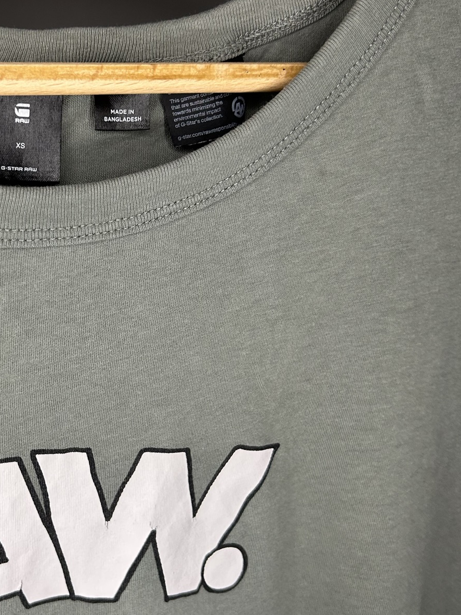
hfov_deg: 31.1
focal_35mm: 45
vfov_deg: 42.0
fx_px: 799
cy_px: 268
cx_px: 74
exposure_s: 1/121
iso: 80
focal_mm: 5.7
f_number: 1.5
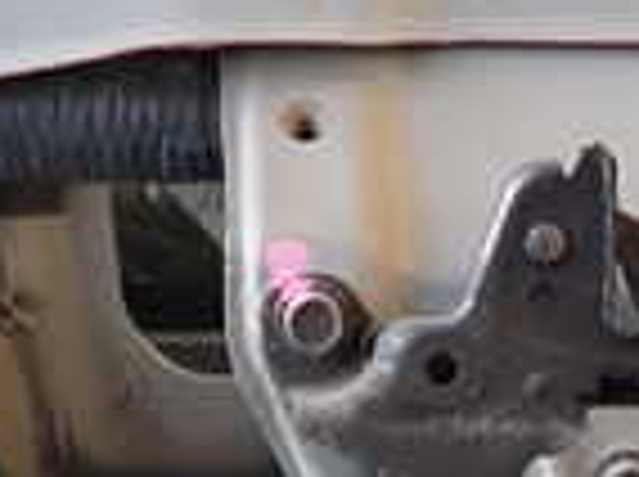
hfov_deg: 18.3
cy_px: 846
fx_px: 1953
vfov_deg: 12.7
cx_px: 576
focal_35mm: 106
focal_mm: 4.5
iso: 125
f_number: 2
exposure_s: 1/60
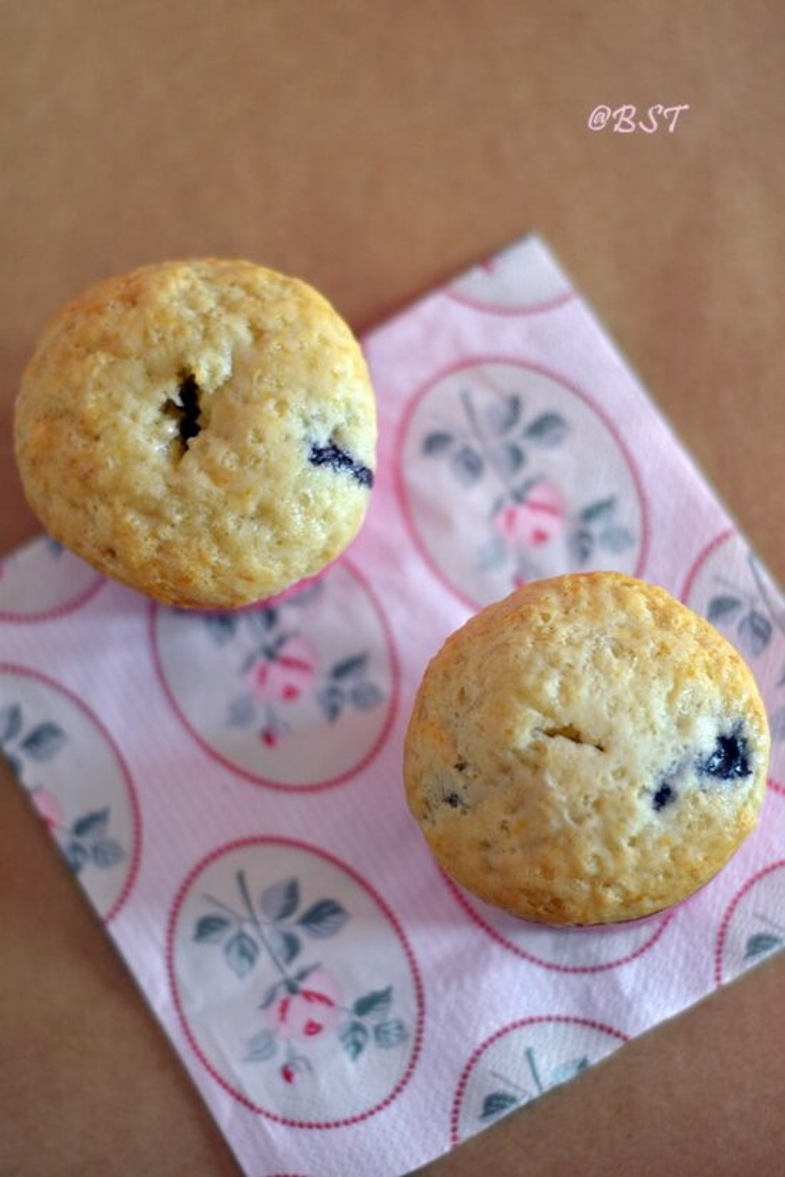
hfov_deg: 18.2
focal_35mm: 75
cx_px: 392
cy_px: 588
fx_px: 2453
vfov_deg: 27.0
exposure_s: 1/60
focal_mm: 50
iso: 400
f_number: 2.2
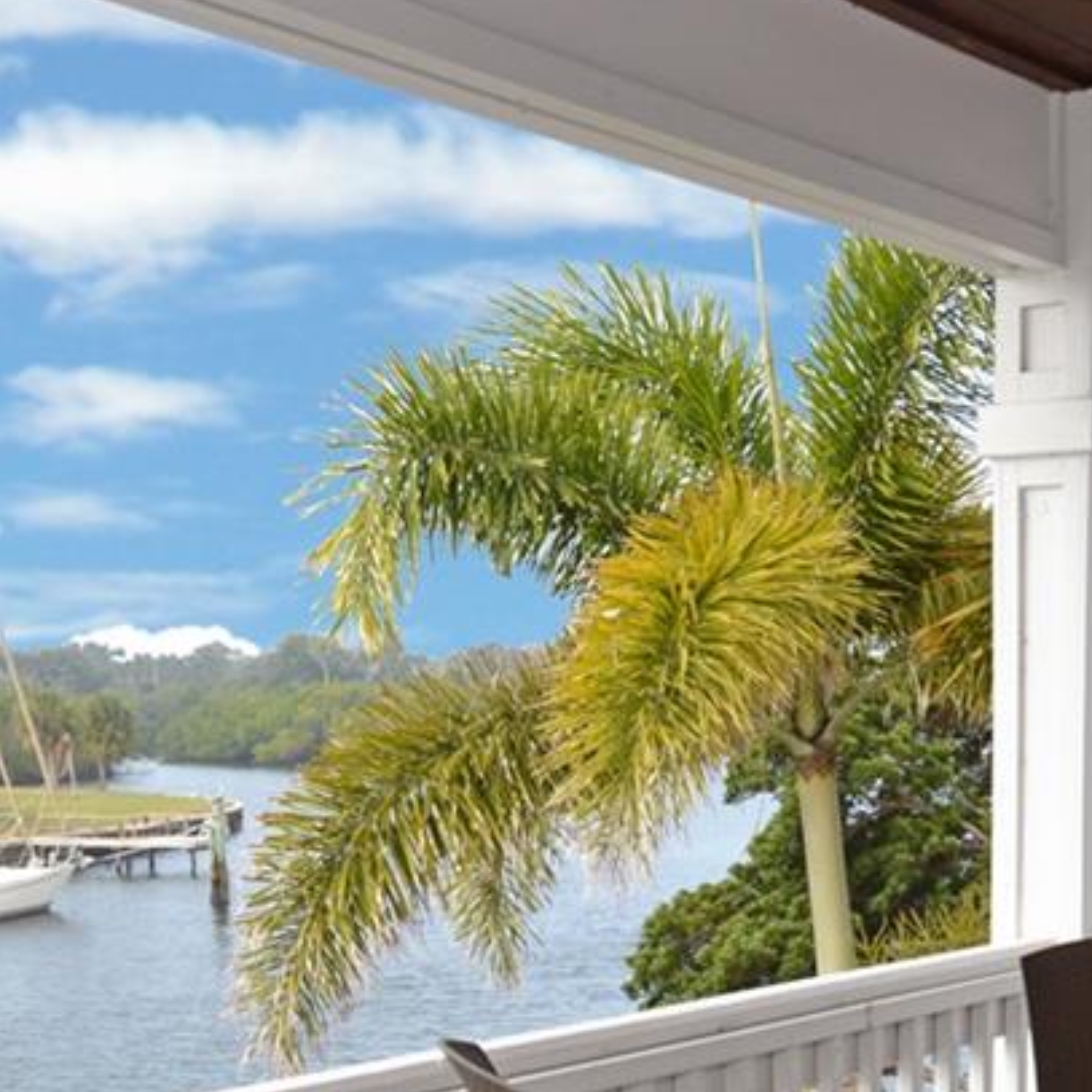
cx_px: 813
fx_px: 2141
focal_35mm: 60
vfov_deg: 25.9
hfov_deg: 28.2
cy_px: 1278
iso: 100
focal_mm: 12
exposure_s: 1/160
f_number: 6.3
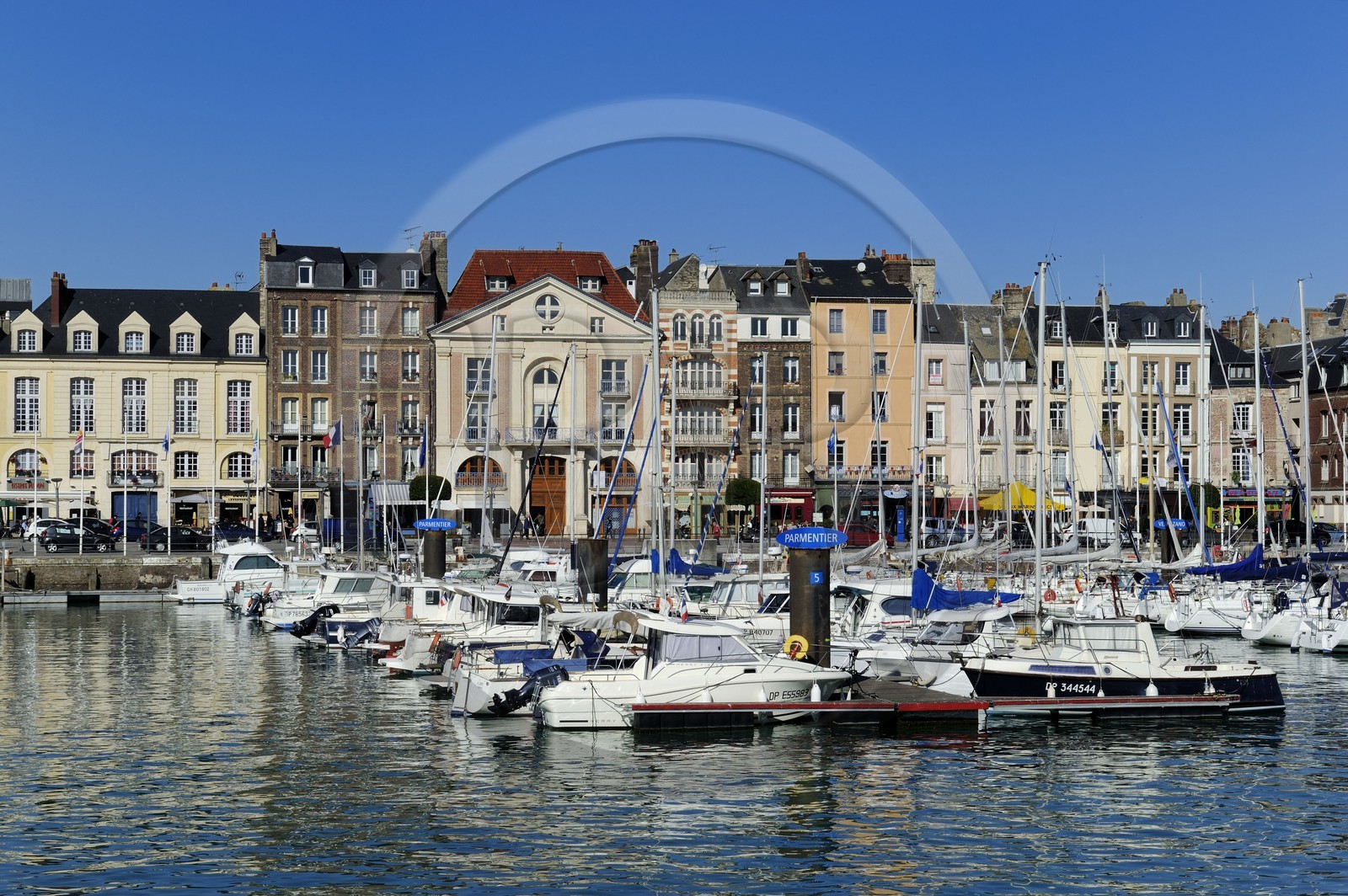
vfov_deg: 19.4
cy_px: 448
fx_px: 2619
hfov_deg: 28.9
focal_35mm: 70
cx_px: 674
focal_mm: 70
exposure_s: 1/200
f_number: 18
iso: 200
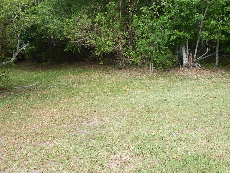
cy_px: 75
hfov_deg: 63.4
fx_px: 186
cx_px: 122
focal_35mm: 28
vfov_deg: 49.6
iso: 125
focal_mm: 4
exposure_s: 1/400
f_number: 3
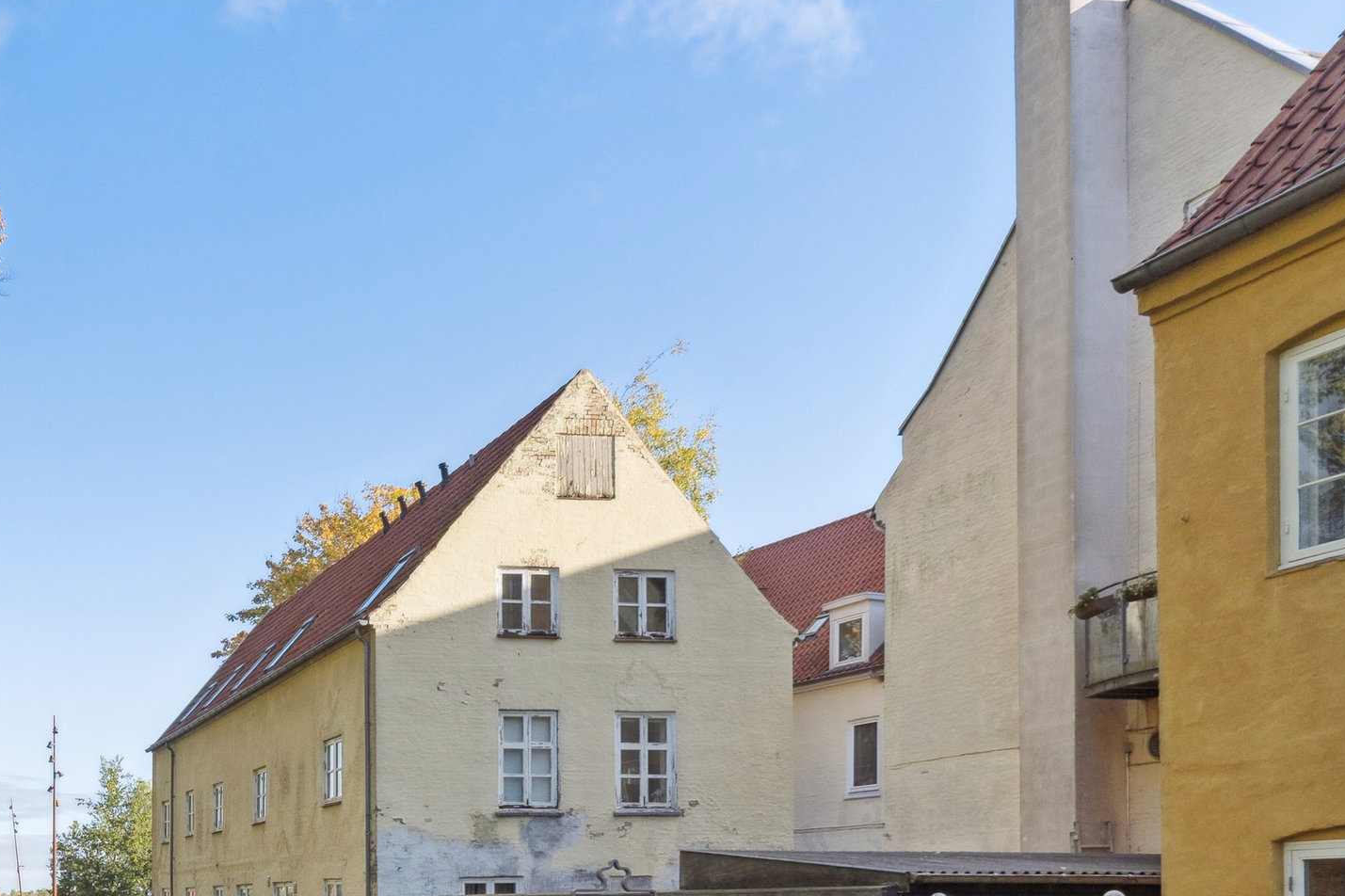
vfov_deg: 29.4
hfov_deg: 41.3
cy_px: 904
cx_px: 72
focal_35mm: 43
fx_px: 1588
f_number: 8
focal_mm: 13.5
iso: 200
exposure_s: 1/320
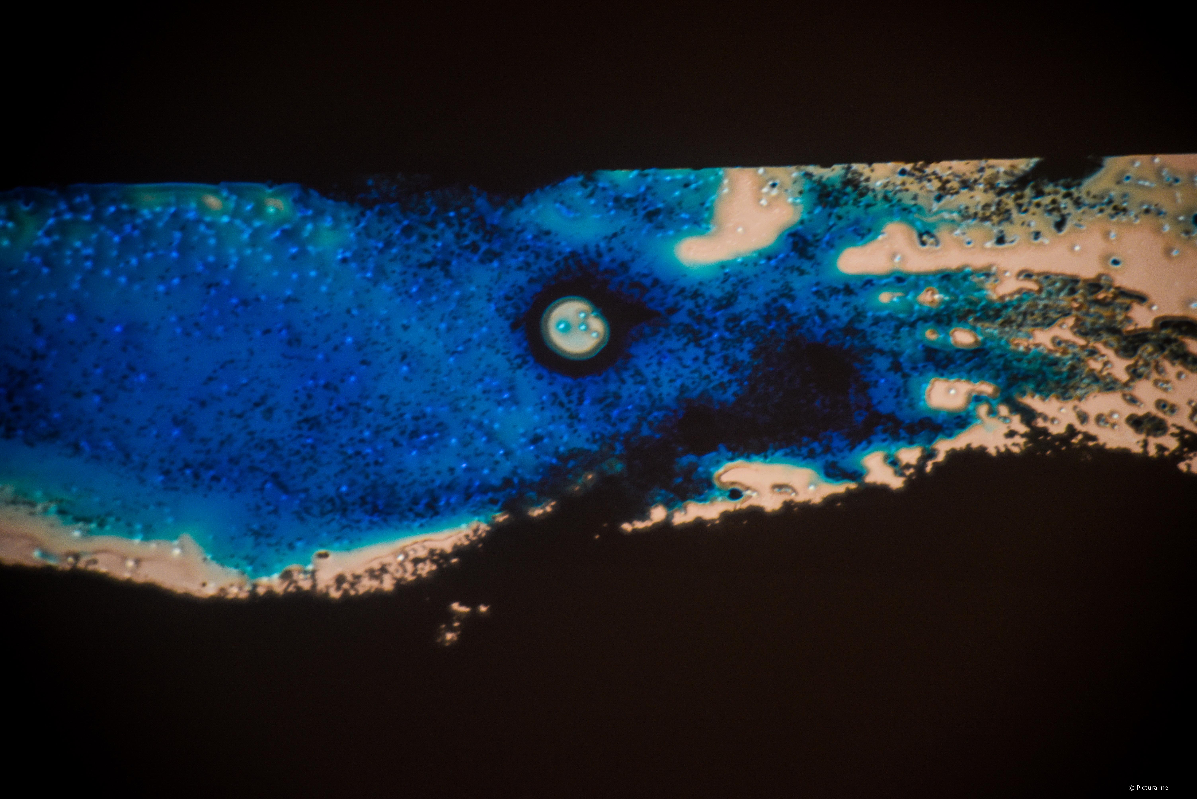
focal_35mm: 105
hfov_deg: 19.4
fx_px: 3492
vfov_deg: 13.1
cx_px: 598
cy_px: 400
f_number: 4
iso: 1250
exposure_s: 1/20
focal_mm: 105
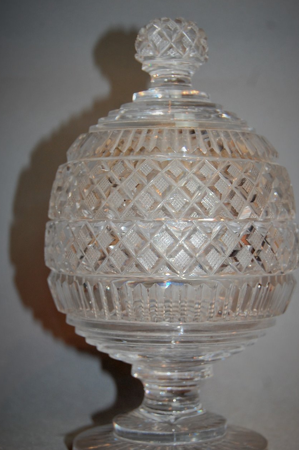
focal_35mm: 76
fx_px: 949
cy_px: 236
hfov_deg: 17.9
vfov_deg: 26.7
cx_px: 173
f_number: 5
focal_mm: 40
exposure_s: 1/60
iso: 400
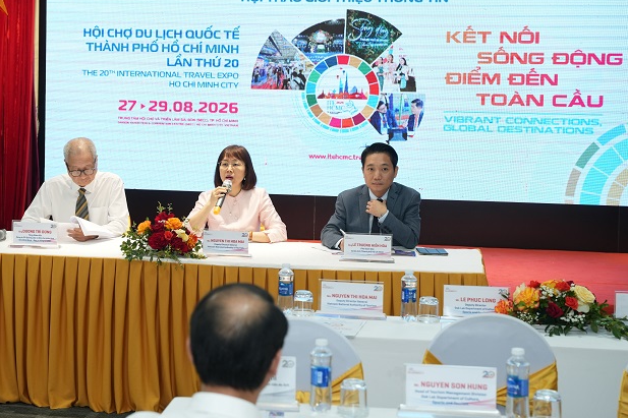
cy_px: 145
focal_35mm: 70
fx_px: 1221
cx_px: 226
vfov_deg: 19.4
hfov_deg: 28.7
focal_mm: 48
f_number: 4
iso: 640
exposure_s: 1/125
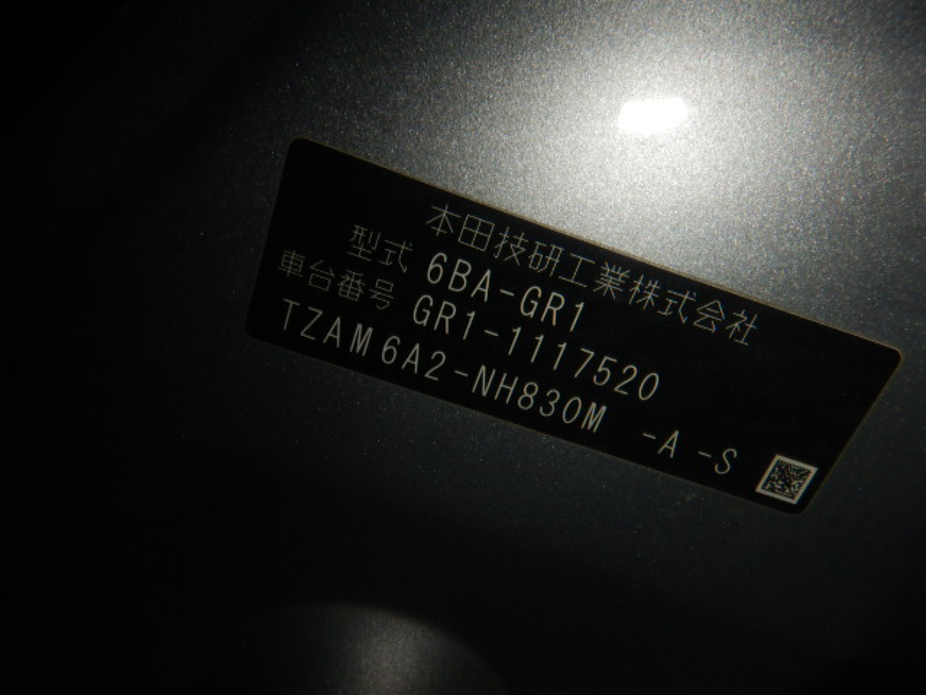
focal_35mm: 24
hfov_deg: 71.6
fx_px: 642
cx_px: 463
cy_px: 348
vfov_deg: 56.8
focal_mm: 4.3
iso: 200
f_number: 8.2
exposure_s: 1/30
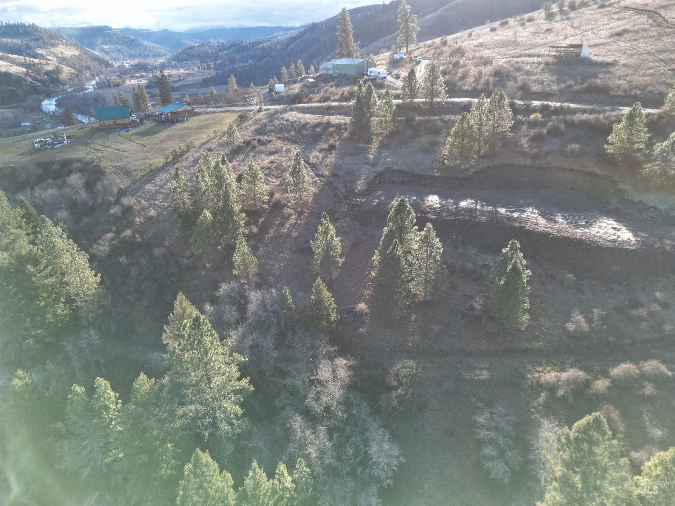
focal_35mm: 24
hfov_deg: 71.6
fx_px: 468
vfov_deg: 56.8
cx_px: 338
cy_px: 253
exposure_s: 1/640
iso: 110
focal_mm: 6.72
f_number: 1.7
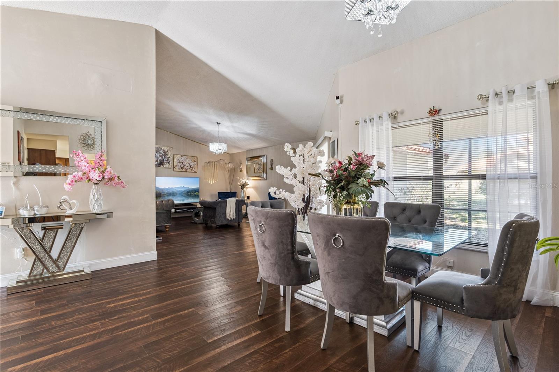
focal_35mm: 16
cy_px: 186
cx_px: 280
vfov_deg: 73.7
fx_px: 248
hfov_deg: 96.7
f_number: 10
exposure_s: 1/13
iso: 800
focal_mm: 16
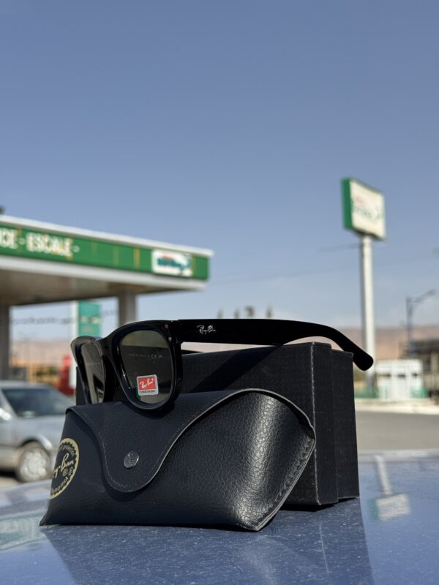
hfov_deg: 30.3
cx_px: 220
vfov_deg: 39.7
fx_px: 812
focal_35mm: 48
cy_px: 292
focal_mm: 6.76
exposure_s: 1/6410
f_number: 1.78
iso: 64
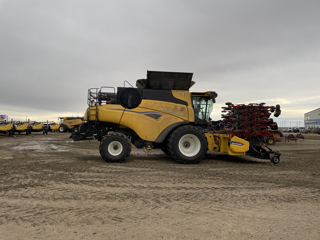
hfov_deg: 67.3
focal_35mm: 26
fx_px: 240
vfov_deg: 53.1
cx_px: 160
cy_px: 120
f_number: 1.6
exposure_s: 1/330
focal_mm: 4.2
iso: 32
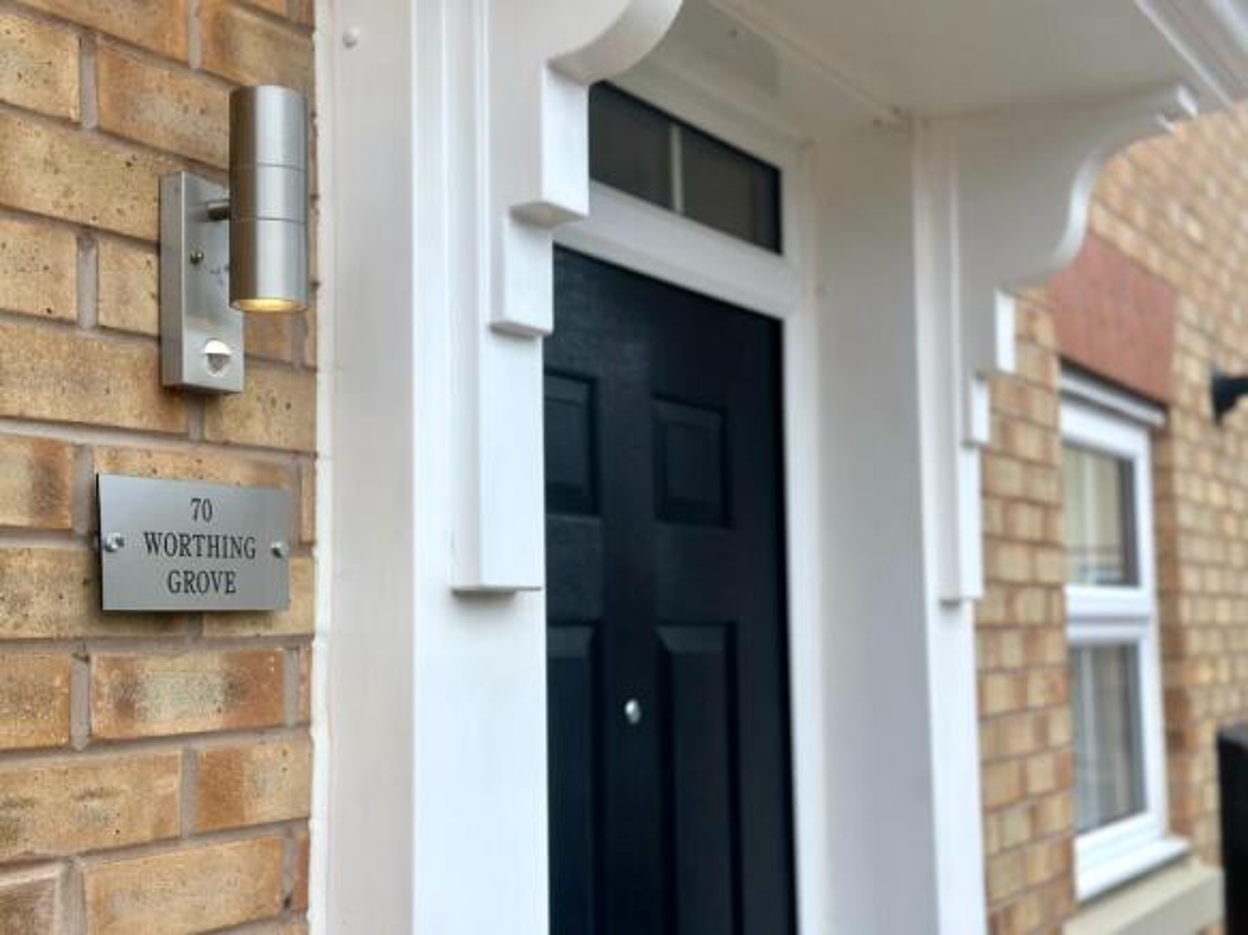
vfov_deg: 30.3
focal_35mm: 48
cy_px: 468
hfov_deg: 39.7
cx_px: 624
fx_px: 1730
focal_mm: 6.86
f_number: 1.78
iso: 100
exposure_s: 1/2252
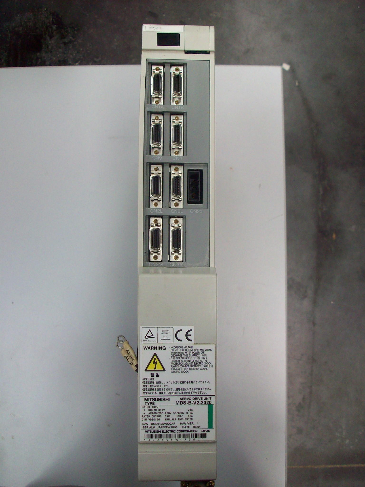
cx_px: 182
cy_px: 244
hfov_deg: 41.8
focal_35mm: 34
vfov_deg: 54.0
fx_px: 478
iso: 166
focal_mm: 5.7
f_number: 2.8
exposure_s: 1/64
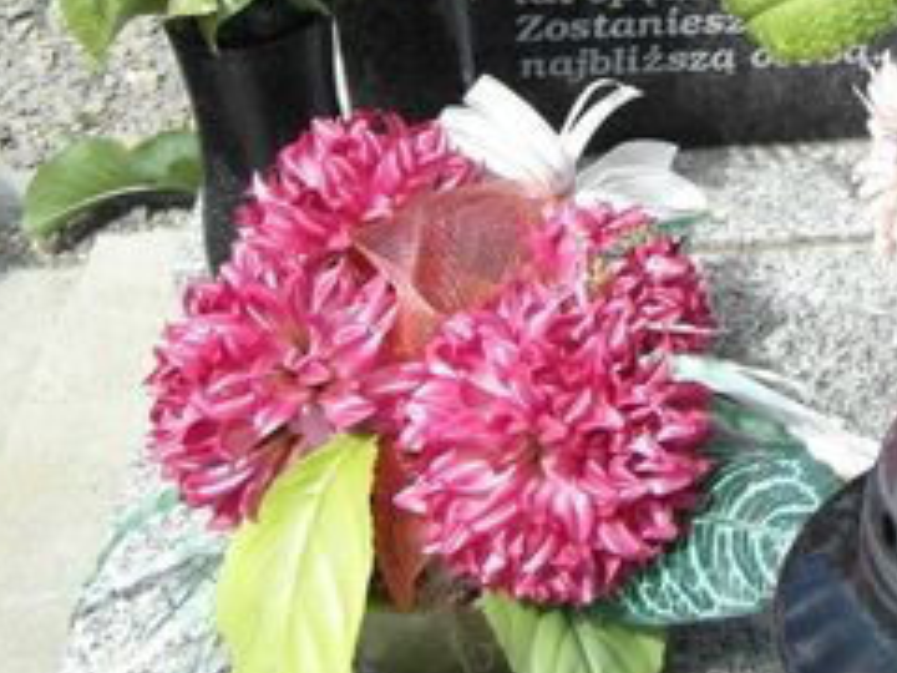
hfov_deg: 28.6
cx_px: 875
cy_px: -45
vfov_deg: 21.8
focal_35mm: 64
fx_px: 1658
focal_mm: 5.2
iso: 80
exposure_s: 1/1500
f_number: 2.5
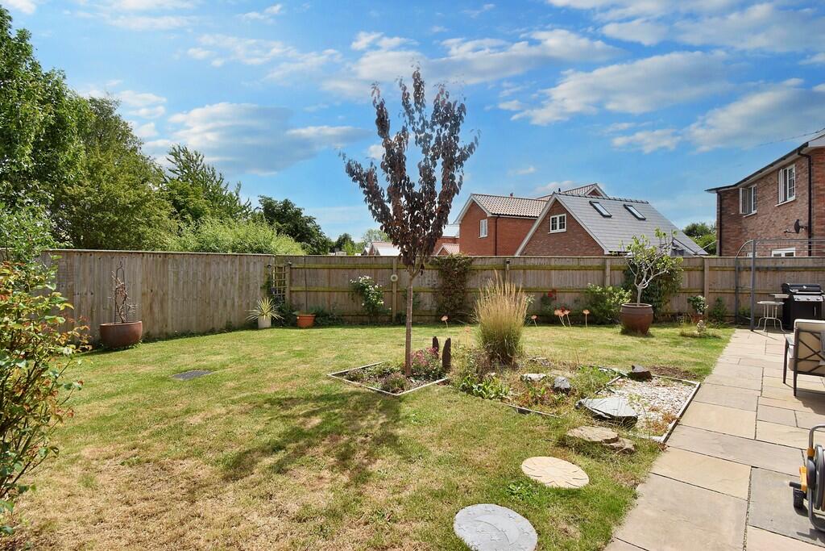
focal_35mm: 16
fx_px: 378
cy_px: 276
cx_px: 412
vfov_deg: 72.1
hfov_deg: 95.0
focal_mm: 11
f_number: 9
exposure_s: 1/320
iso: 100
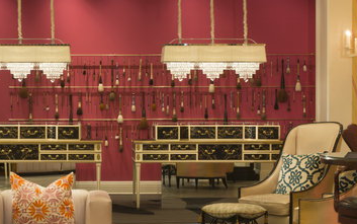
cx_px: 91
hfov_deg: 21.2
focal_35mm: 97
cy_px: 125
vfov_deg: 13.5
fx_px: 944
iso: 100
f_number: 16
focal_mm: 42
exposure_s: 5
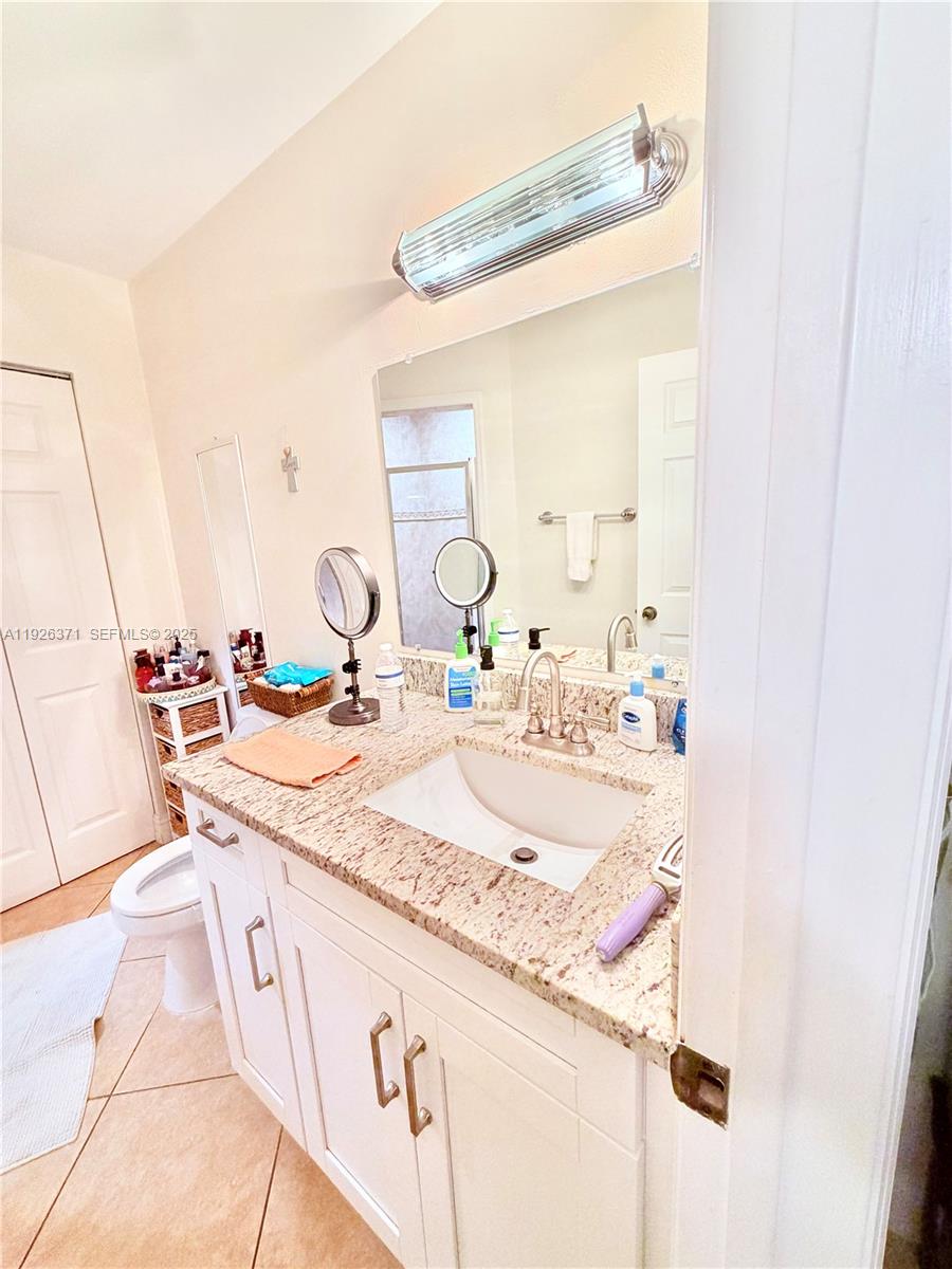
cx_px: 476
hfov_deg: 85.7
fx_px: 513
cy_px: 634
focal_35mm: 14
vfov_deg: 102.1
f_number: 2.2
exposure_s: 1/60
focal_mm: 2.22
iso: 200
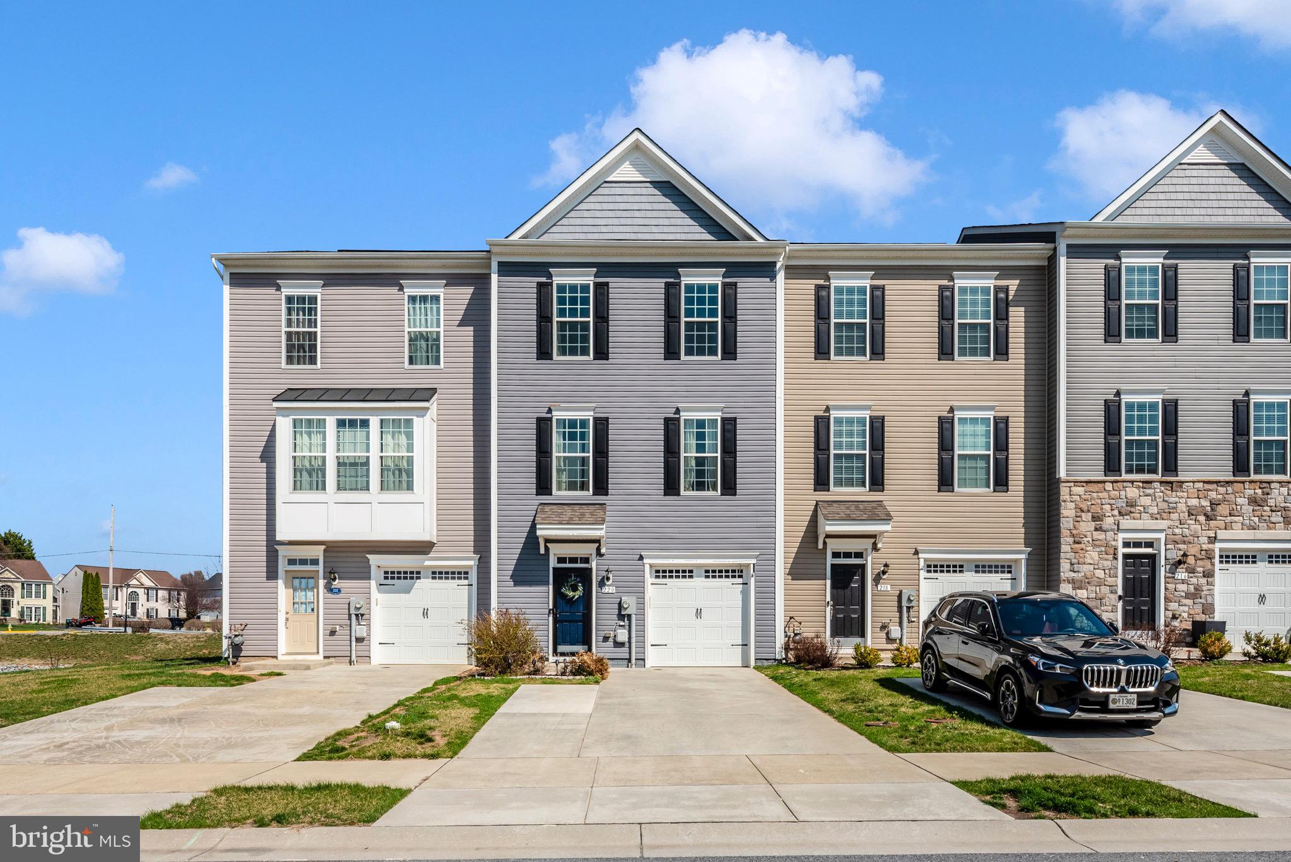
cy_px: 431
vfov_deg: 81.3
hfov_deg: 104.2
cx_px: 646
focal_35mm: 14
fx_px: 502
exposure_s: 1/640
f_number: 13
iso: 400
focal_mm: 14
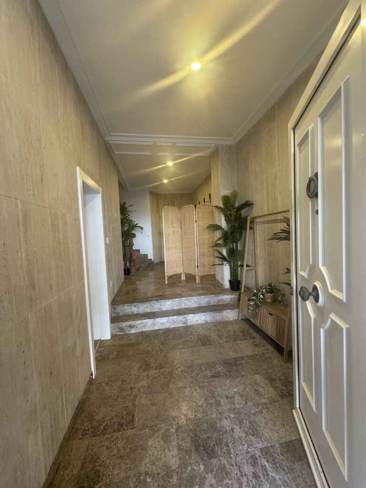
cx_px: 183
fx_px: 197
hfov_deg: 85.7
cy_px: 244
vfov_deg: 102.1
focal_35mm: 14
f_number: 2.2
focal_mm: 2.22
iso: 320
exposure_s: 1/100
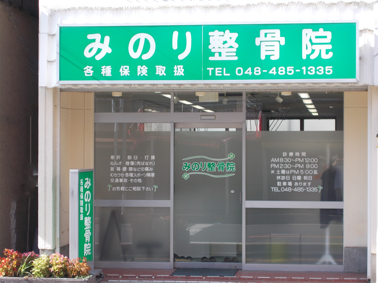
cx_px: 189
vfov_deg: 14.9
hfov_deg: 19.8
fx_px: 1081
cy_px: 142
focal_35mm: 99
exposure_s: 1/60
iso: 80
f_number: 5.5
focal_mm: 17.6
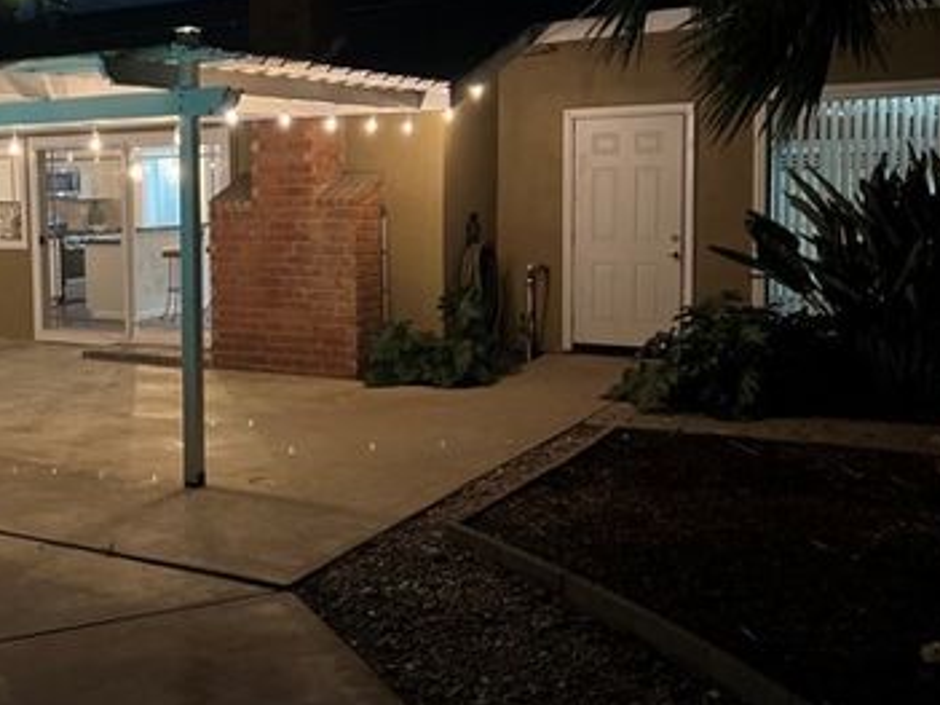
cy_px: 283
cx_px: 187
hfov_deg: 41.1
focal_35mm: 44
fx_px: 1194
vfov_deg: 32.8
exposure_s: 1/30
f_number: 1.5
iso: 640
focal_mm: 5.7
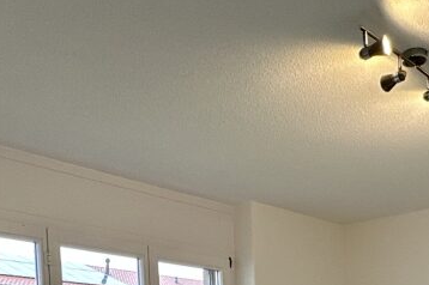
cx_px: 270
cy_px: 433
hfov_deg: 34.9
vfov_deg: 20.2
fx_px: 679
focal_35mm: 57
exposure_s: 1/100
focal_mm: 2.22
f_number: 2.2
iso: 100
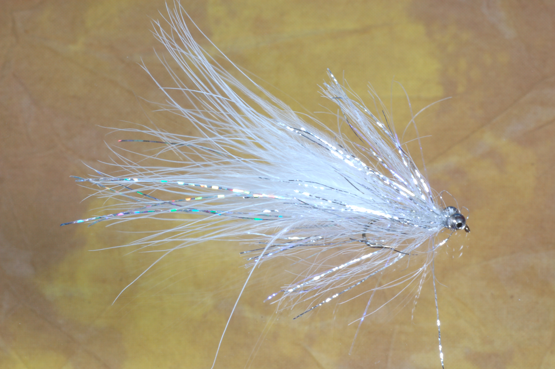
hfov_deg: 19.5
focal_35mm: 105
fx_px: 1617
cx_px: 278
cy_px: 184
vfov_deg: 13.0
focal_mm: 70
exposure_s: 1/2
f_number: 22
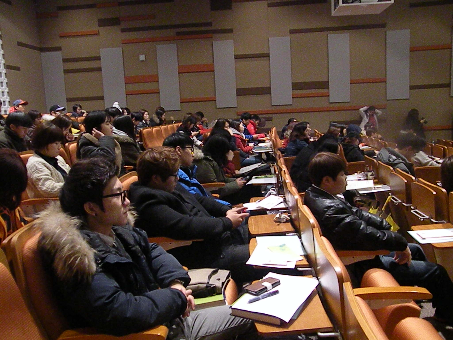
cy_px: 170
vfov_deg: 44.2
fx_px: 419
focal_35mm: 32
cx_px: 226
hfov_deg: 56.8
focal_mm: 5.8
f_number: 3.2
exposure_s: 1/130
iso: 1600
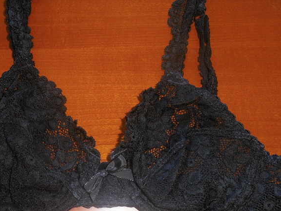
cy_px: 121
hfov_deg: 44.5
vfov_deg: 34.3
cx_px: 110
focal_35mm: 42
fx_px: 341
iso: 125
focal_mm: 4.2
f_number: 3
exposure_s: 1/30
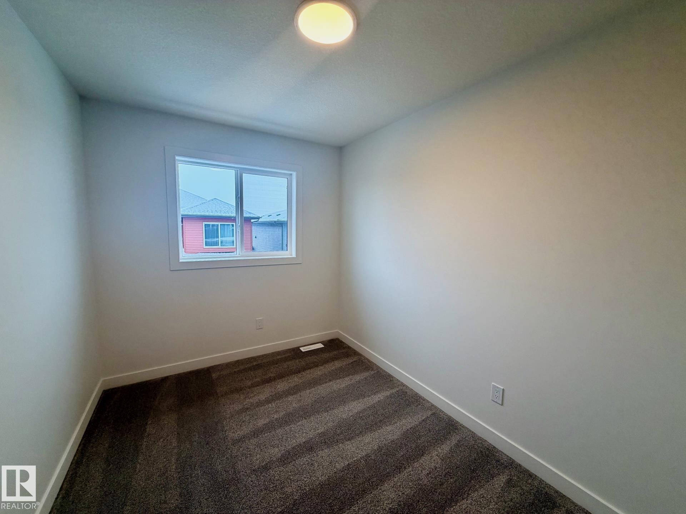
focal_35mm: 14
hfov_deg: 102.1
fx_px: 277
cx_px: 343
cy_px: 257
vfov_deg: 85.7
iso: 100
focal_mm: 2.22
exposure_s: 1/120
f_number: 2.2
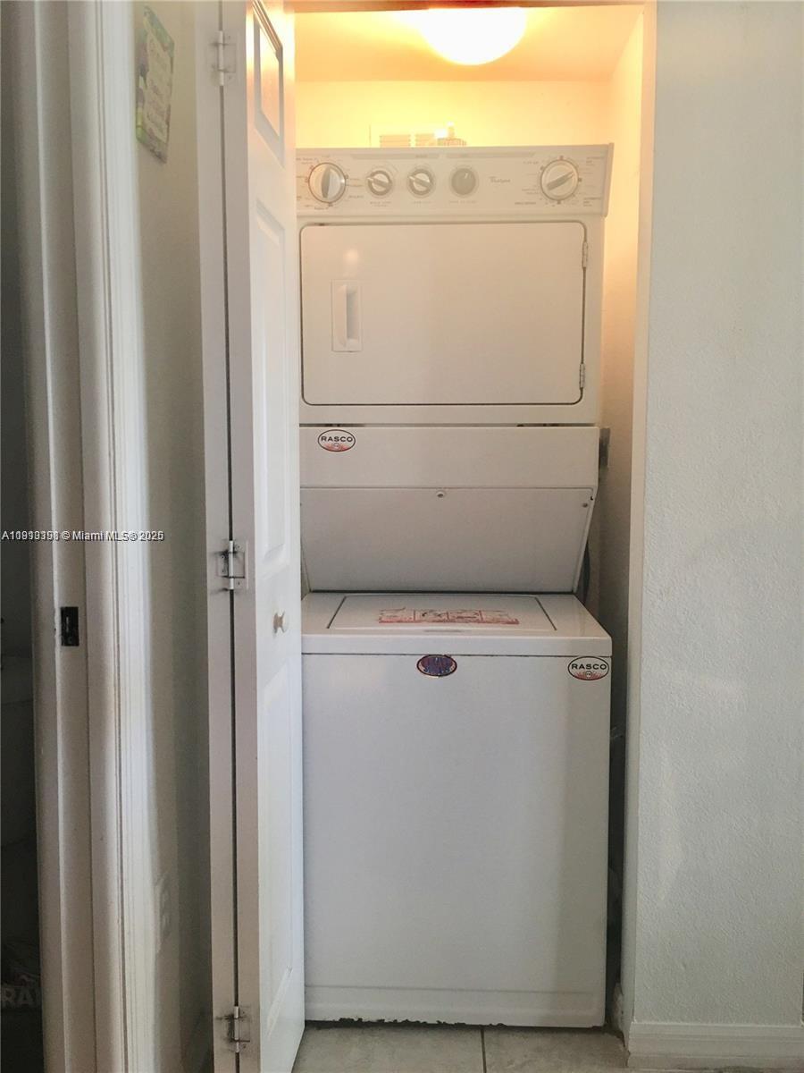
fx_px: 898
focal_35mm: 29
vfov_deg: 61.7
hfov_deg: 48.2
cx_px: 402
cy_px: 536
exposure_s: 1/15
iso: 50
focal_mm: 4.15
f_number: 2.2
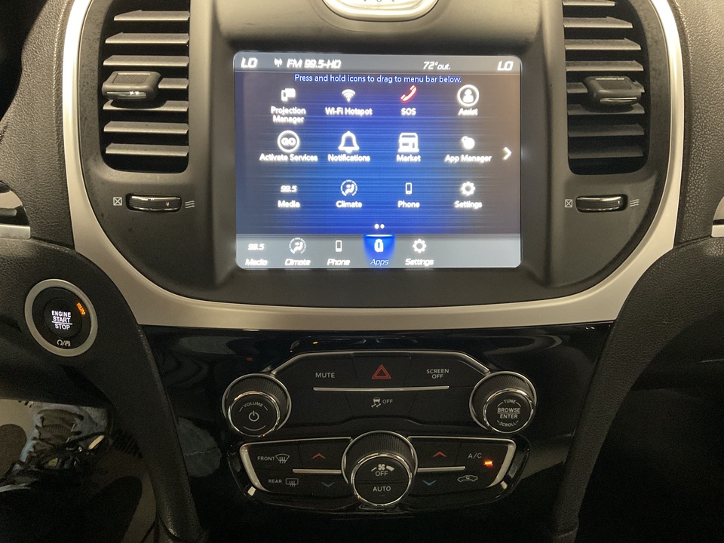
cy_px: 272
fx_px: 607
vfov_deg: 48.2
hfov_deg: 61.7
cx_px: 362
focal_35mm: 29
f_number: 1.8
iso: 500
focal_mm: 3
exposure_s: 1/30
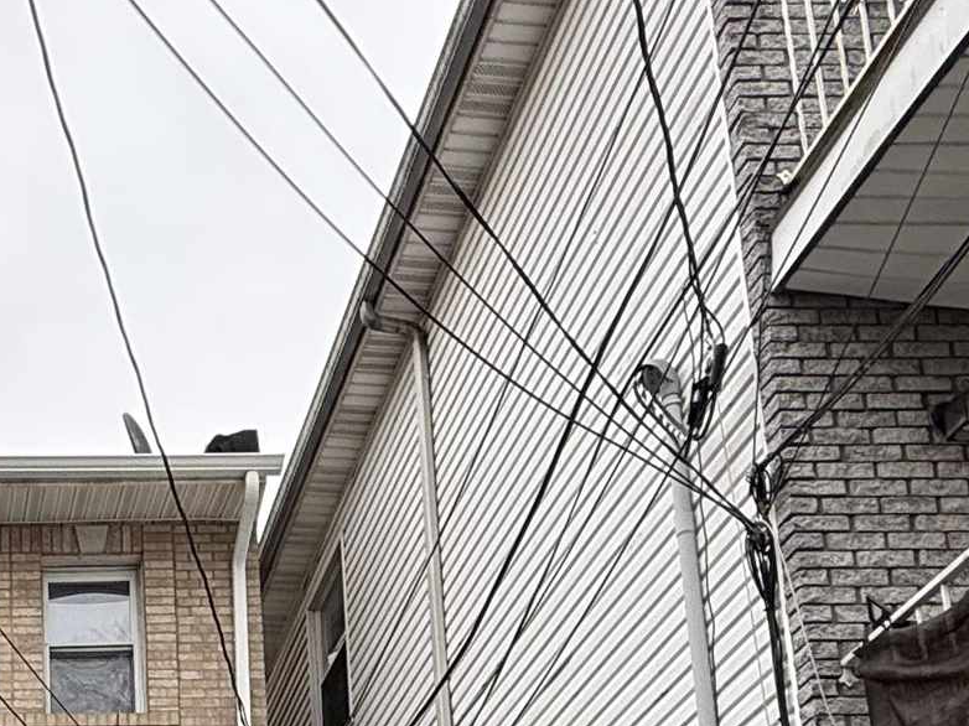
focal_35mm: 55
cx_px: -92
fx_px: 1539
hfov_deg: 31.2
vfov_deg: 21.2
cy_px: 1166
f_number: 2.2
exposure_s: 1/256
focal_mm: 2.22
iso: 50
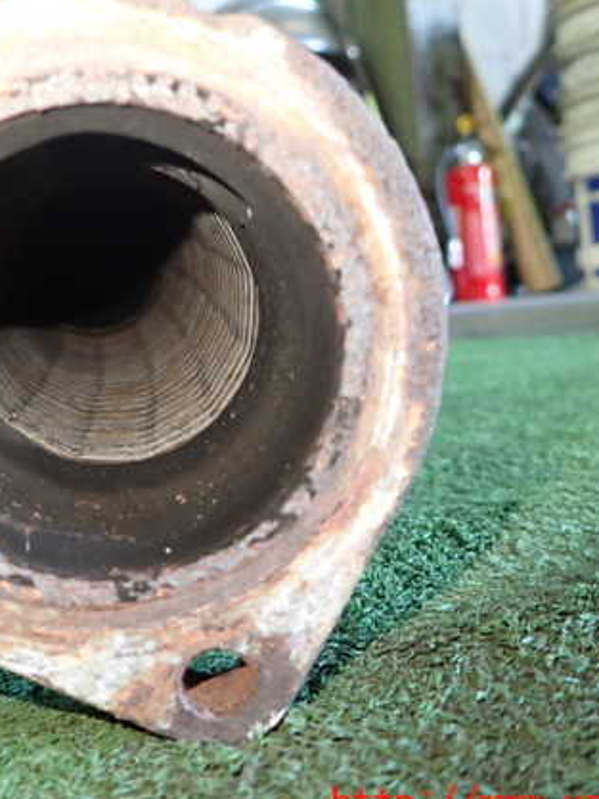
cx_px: 189
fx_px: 830
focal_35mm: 36
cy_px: 399
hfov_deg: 39.1
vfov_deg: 51.3
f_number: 2
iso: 250
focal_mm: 4.5
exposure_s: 1/30
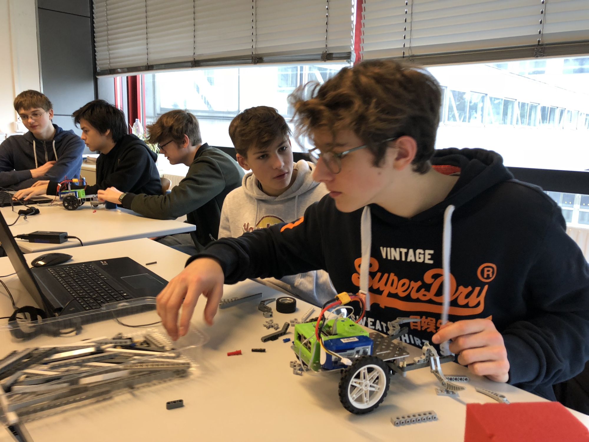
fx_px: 476
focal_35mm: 28
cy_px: 221
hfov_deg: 63.4
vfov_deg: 49.7
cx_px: 294
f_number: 1.8
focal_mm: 4
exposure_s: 1/20
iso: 40
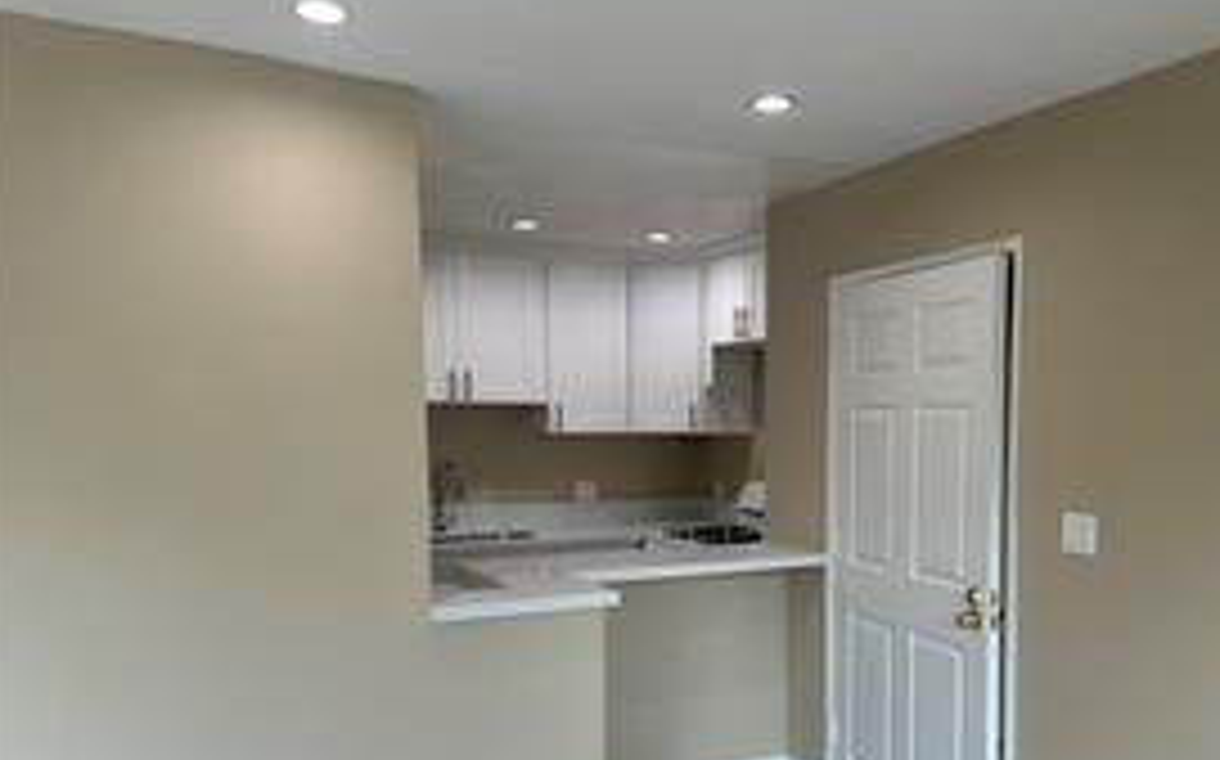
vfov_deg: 38.8
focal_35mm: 32
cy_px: 517
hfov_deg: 59.1
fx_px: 1063
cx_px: 745
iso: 64
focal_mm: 6.86
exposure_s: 1/121
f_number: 1.78
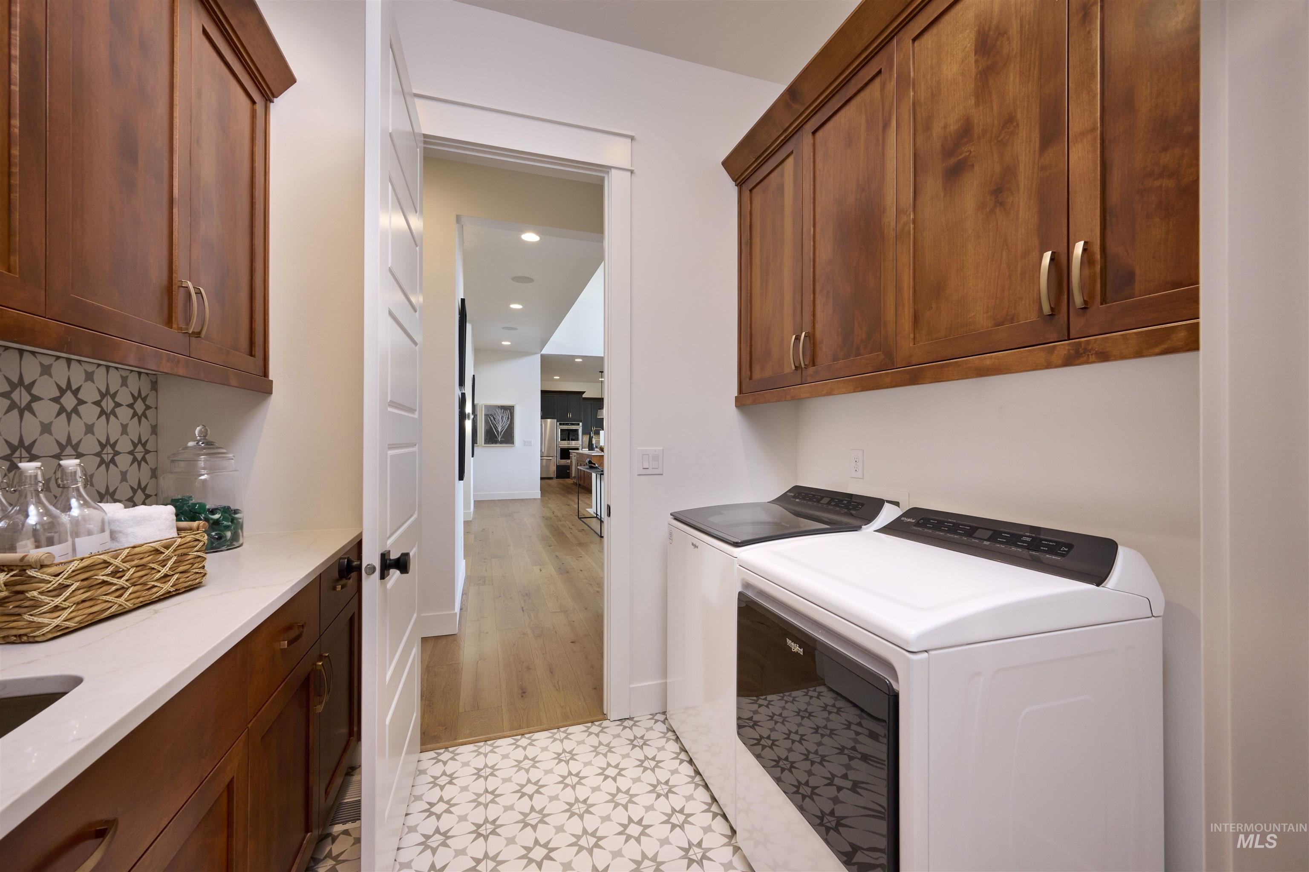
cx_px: 654
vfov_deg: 81.2
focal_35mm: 14
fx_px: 509
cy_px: 436
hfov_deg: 104.3
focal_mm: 14
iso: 400
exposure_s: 1/6
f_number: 11
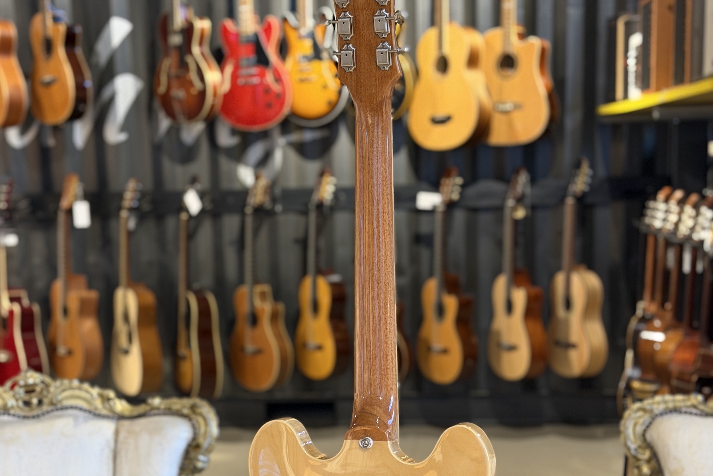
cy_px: 383
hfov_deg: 30.1
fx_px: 1327
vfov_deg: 20.1
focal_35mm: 67
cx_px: 355
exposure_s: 1/33
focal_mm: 6.76
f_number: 1.78
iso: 320
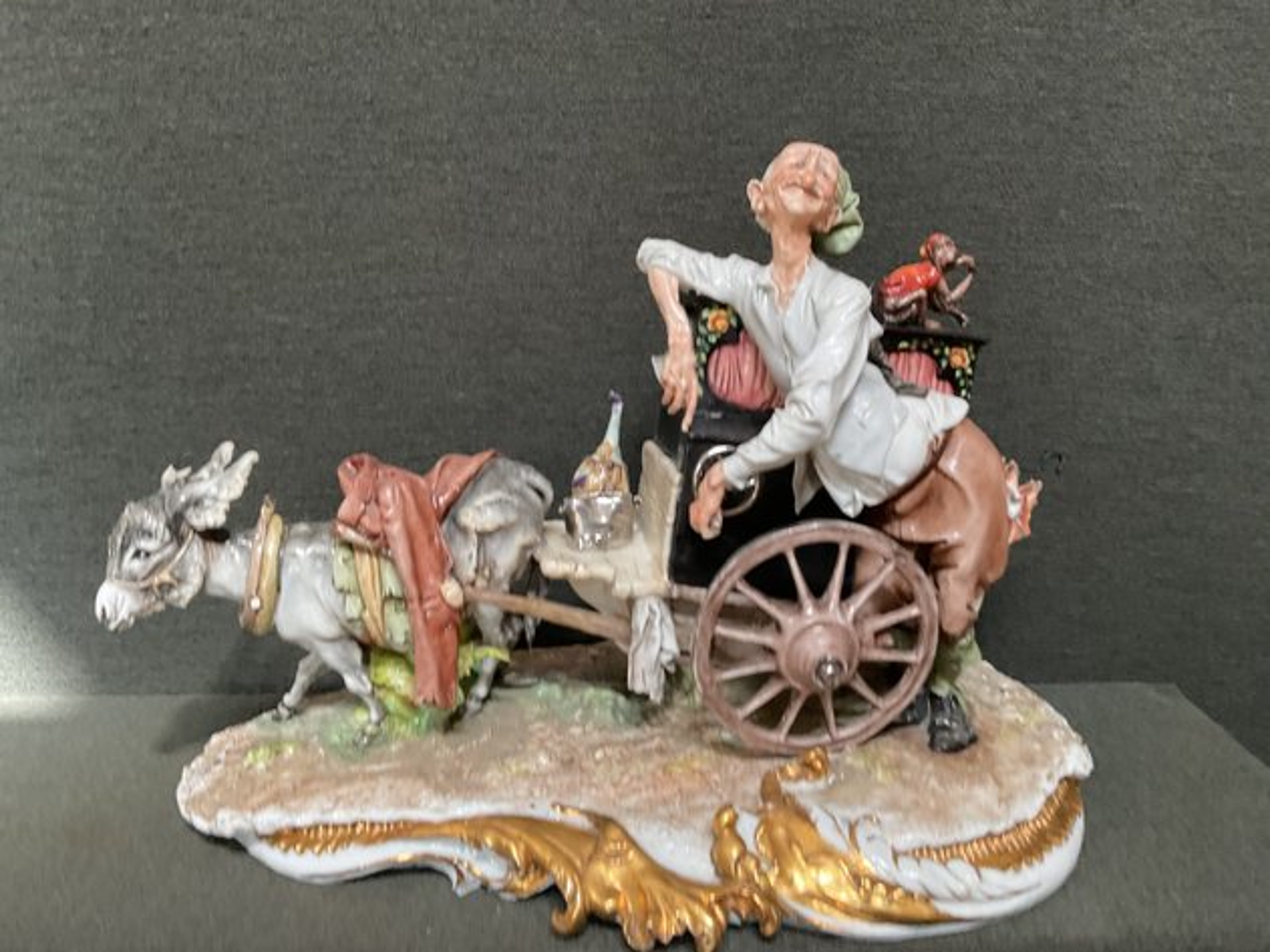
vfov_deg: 48.2
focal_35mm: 29
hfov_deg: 61.7
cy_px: 476
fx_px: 1064
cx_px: 635
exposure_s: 1/50
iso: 100
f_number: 1.8
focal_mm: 3
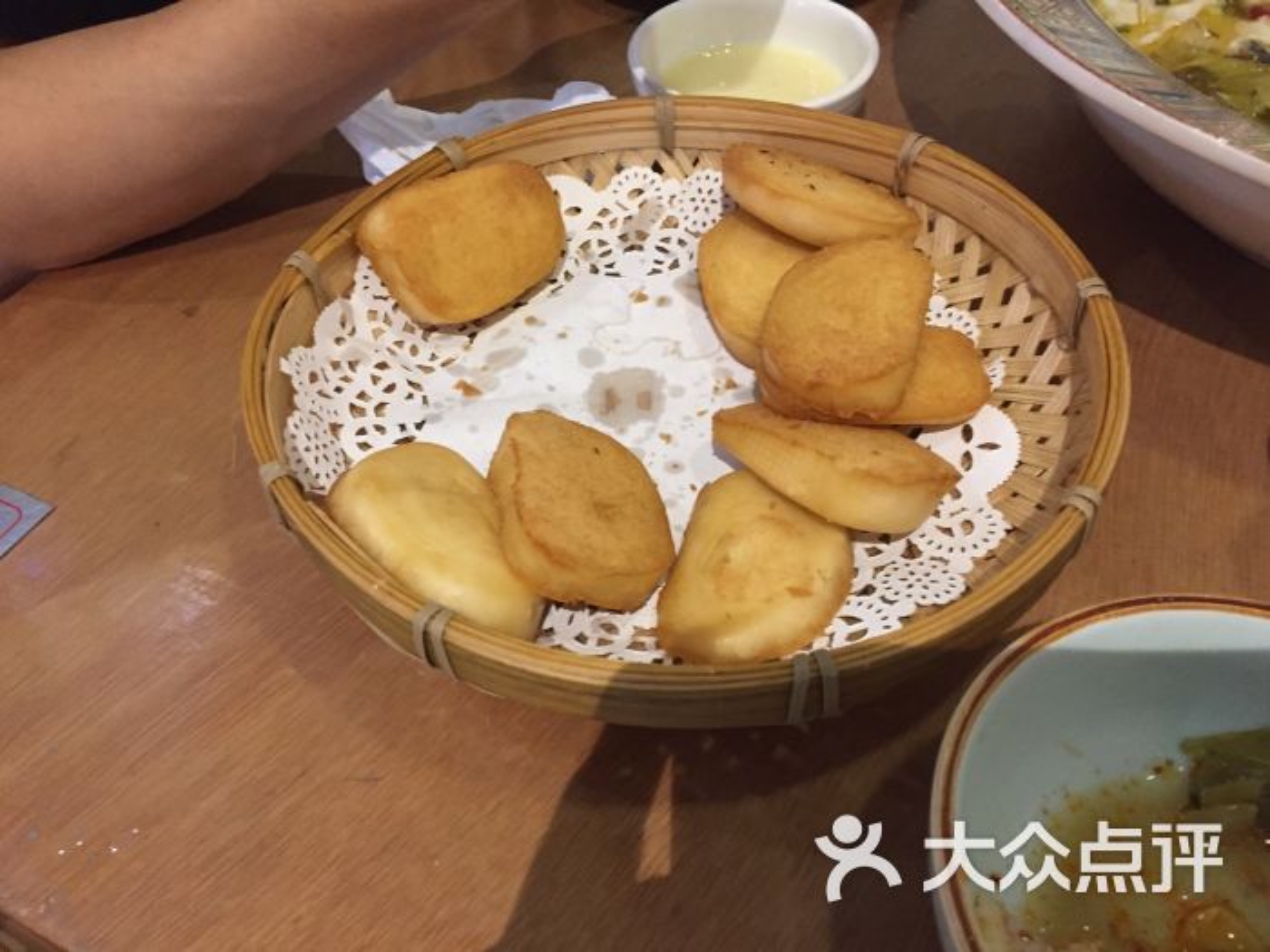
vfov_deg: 48.2
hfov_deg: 61.7
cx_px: 635
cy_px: 476
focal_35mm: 29
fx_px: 1064
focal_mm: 4.15
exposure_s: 1/33
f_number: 2.2
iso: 250
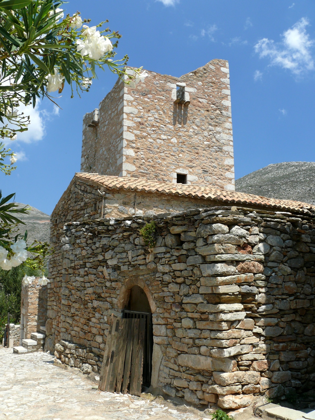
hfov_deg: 40.7
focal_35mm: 35
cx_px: 158
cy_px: 210
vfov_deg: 52.6
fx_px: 425
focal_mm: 7.4
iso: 100
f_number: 5
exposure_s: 1/200
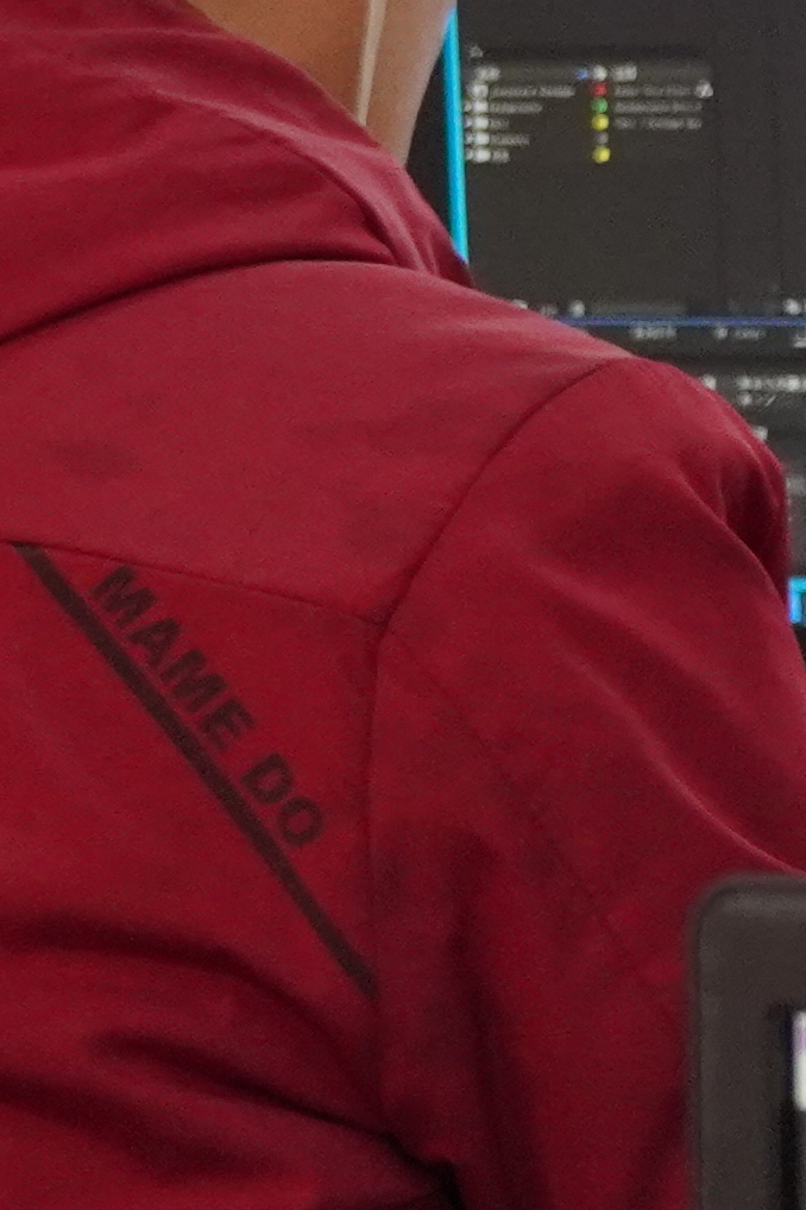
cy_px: 204
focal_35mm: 283
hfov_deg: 4.5
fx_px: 9510
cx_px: 2961
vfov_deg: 7.3
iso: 1250
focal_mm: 32
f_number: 4.5
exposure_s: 1/50
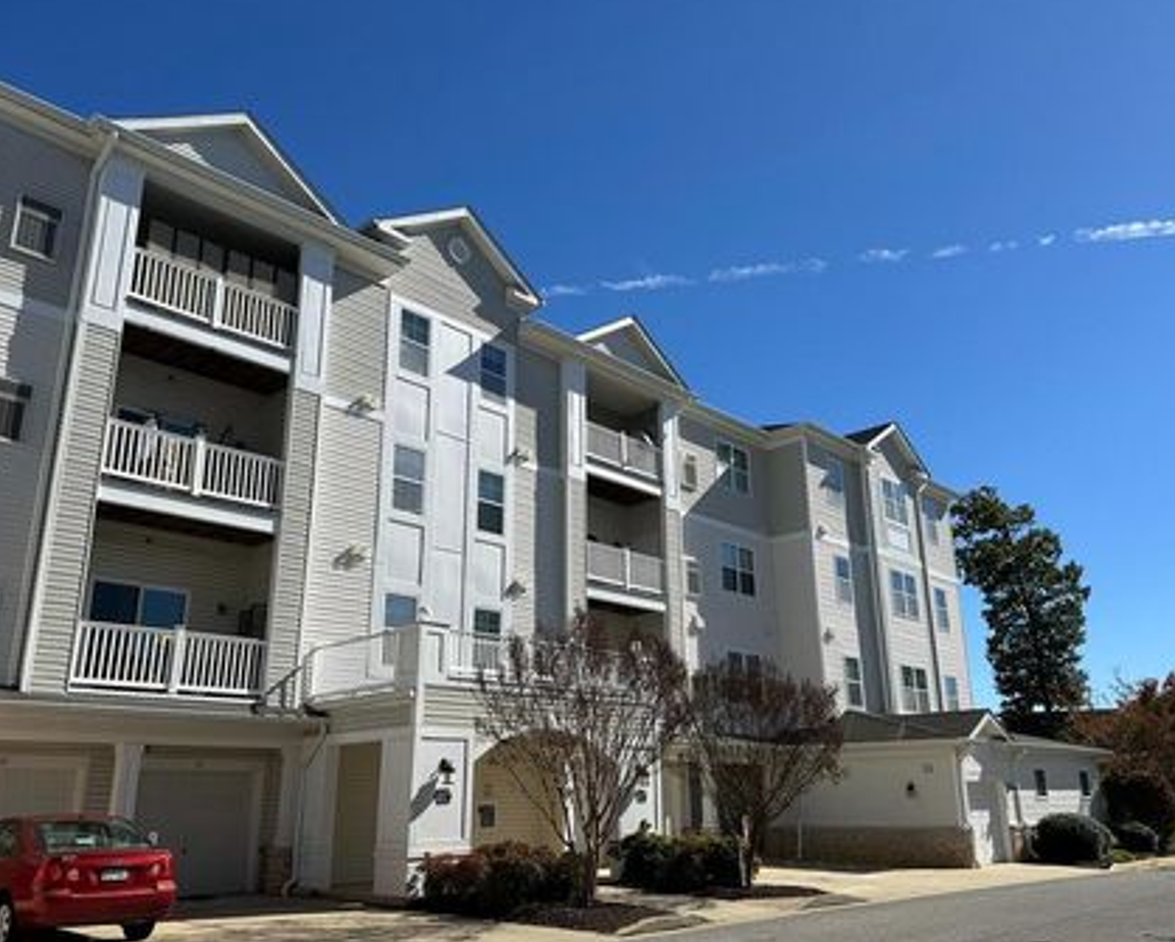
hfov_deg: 62.2
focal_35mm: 28
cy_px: 485
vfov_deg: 51.6
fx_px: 974
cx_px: 602
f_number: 1.78
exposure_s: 1/6623
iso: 80
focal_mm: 6.86
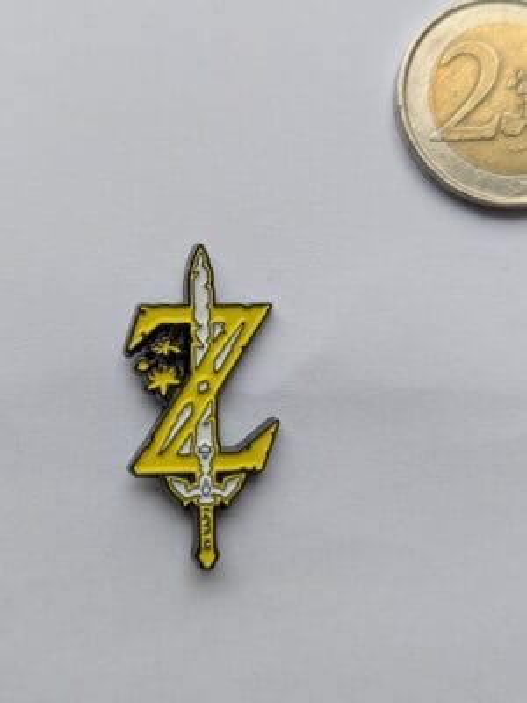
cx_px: 264
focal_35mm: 24
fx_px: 487
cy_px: 352
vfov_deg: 71.6
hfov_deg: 56.8
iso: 50
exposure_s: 1/96.3
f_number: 1.85
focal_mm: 6.81
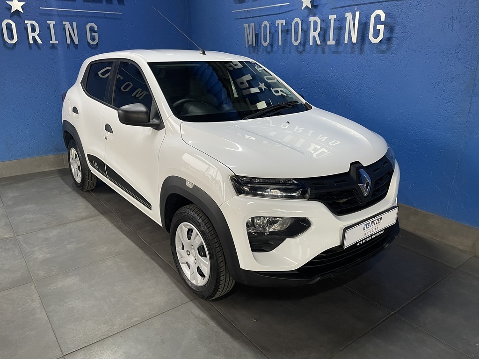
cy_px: 180
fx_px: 346
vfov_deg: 54.9
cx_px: 240
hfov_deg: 69.4
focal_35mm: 25
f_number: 1.6
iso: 200
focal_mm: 5.1
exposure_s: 1/50
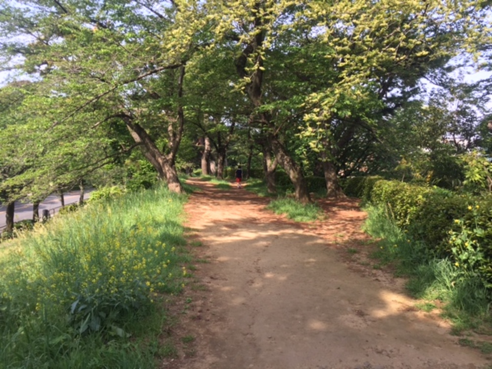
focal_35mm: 29
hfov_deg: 61.7
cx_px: 246
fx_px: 412
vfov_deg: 48.2
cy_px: 184
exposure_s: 1/356
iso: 32
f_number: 2.2
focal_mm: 4.15
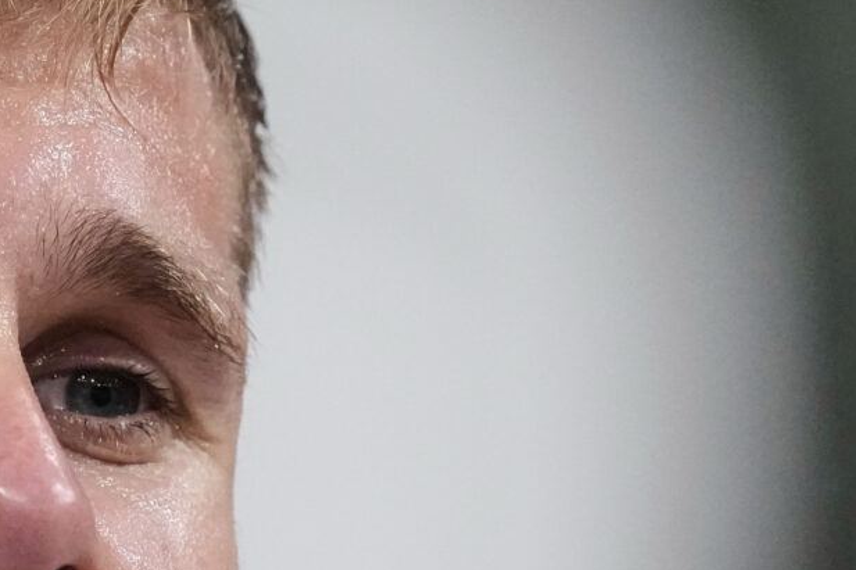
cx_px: -760
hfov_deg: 1.2
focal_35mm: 1660
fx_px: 39458
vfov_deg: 0.8
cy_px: 651
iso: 8000
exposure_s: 1/3200
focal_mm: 400
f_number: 4
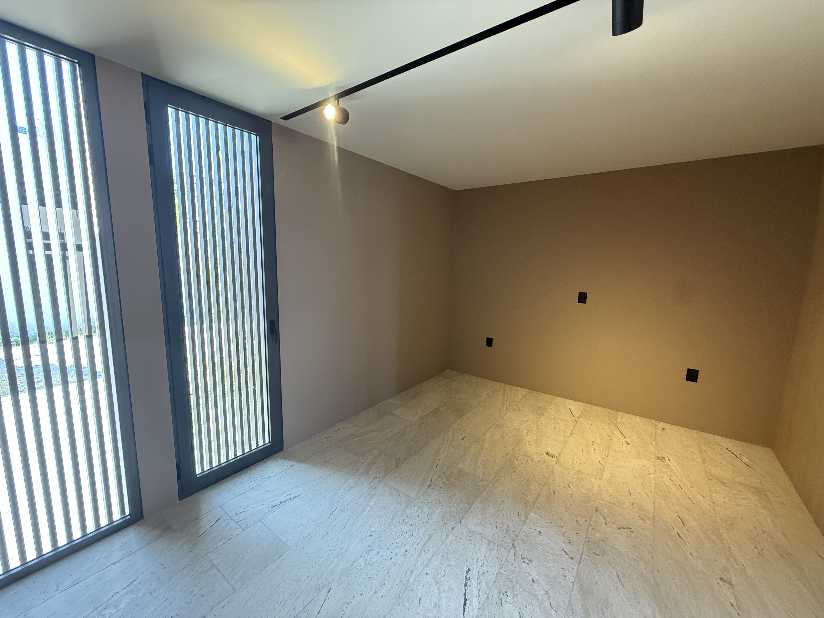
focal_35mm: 14
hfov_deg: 102.1
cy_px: 309
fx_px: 333
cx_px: 412
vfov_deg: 85.7
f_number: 2.2
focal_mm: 2.22
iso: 400
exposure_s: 1/120
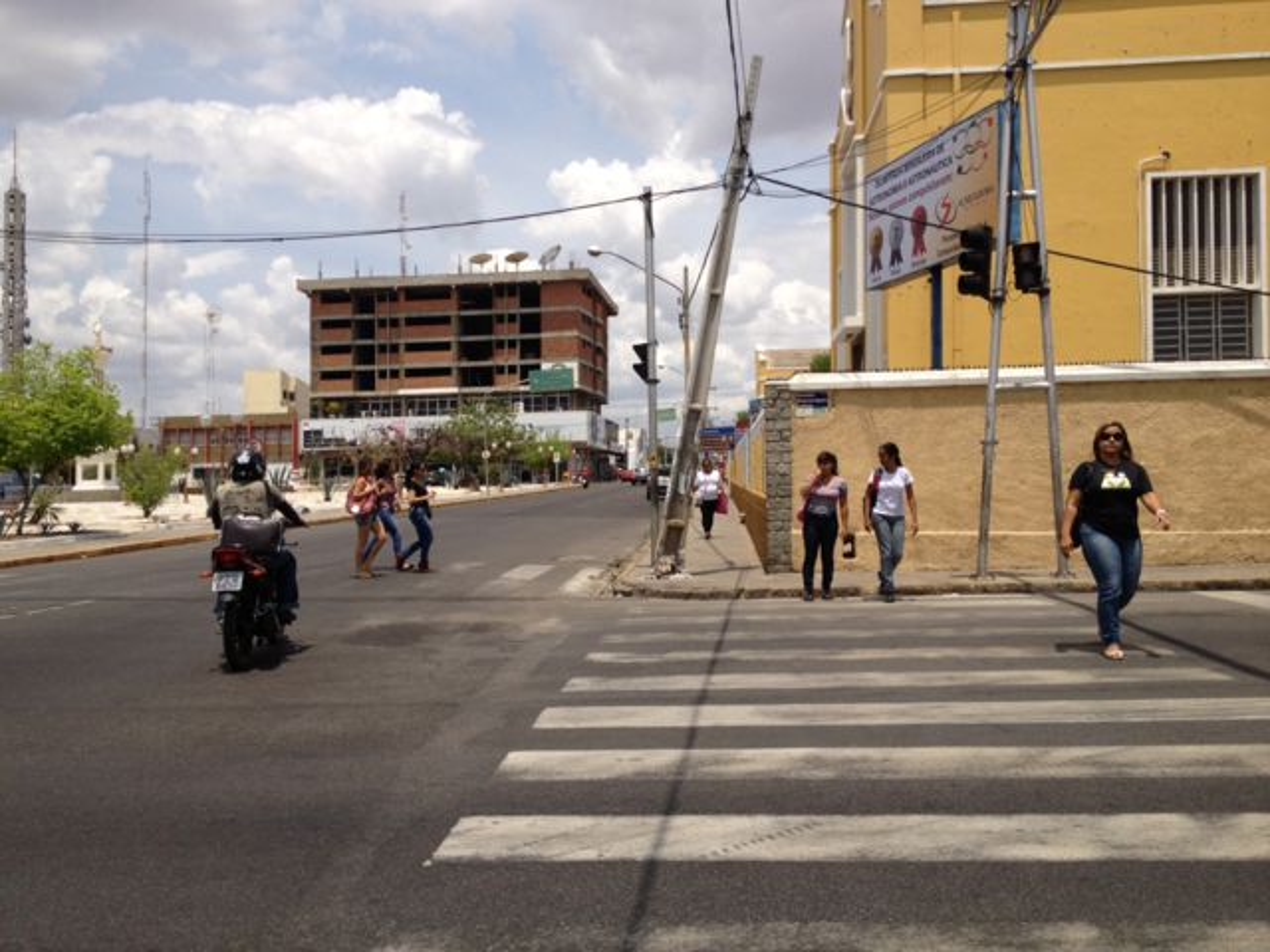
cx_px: 635
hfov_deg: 52.6
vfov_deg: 40.7
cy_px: 476
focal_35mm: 35
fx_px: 1284
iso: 50
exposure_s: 1/2762
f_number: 2.4
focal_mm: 4.28
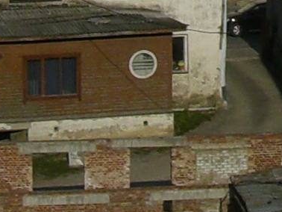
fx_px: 2307
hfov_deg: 6.9
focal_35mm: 283
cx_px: 467
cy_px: -324
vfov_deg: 5.1
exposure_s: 1/2000
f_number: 4.4
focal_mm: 6.3
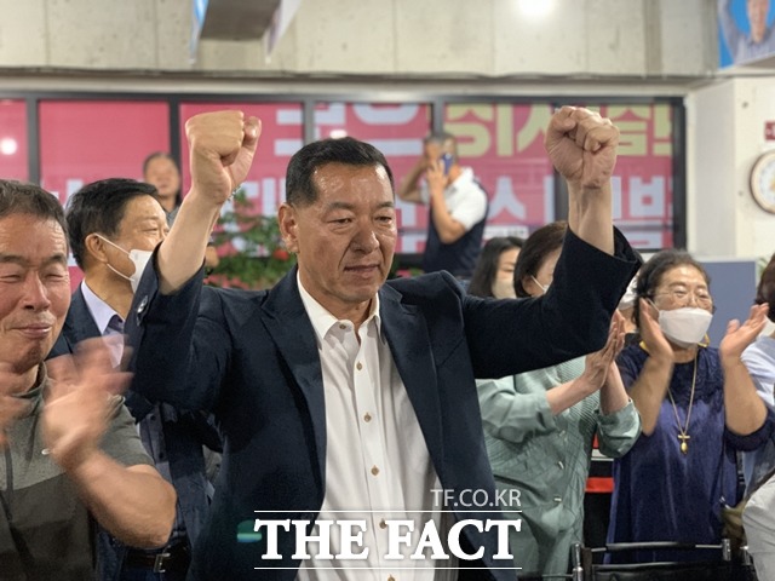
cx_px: 388
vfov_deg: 28.0
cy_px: 290
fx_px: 1164
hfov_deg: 36.8
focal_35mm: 52
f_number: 2.4
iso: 320
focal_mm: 6
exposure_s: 1/60
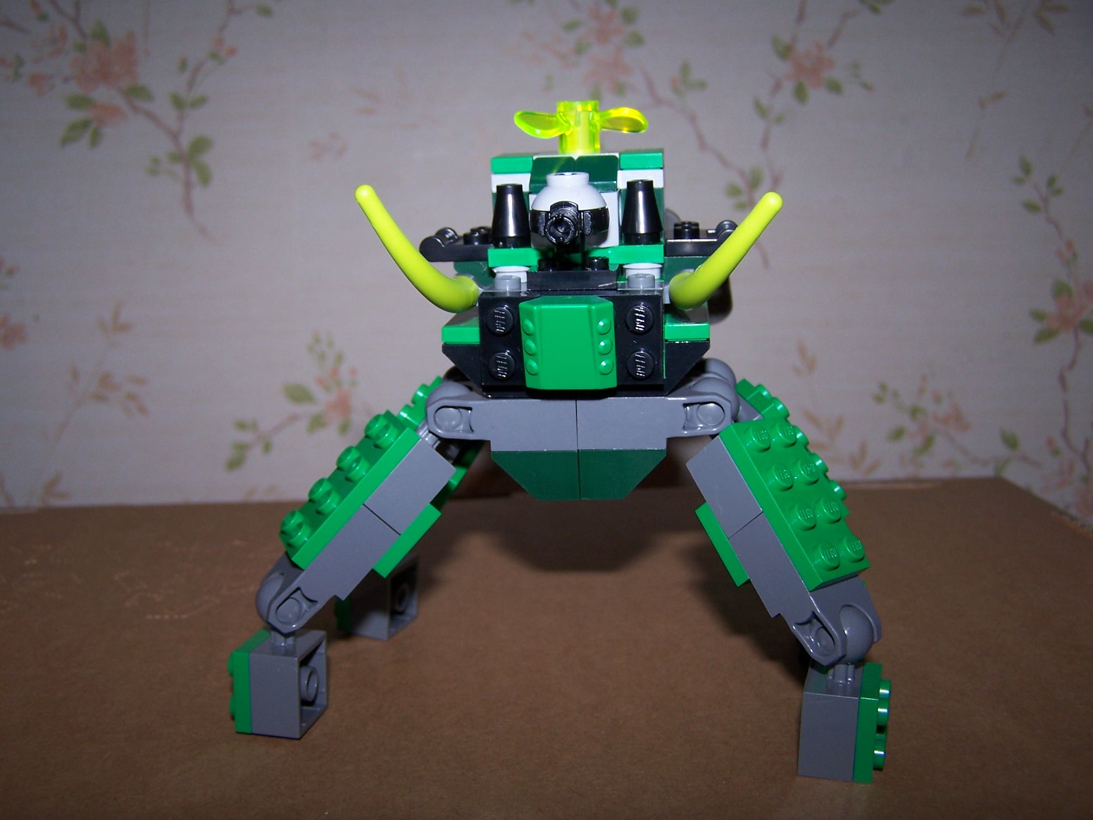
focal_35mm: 38
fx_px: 1200
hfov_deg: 49.0
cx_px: 546
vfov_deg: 37.7
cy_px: 410
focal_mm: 6.3
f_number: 2.8
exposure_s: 1/60
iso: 80
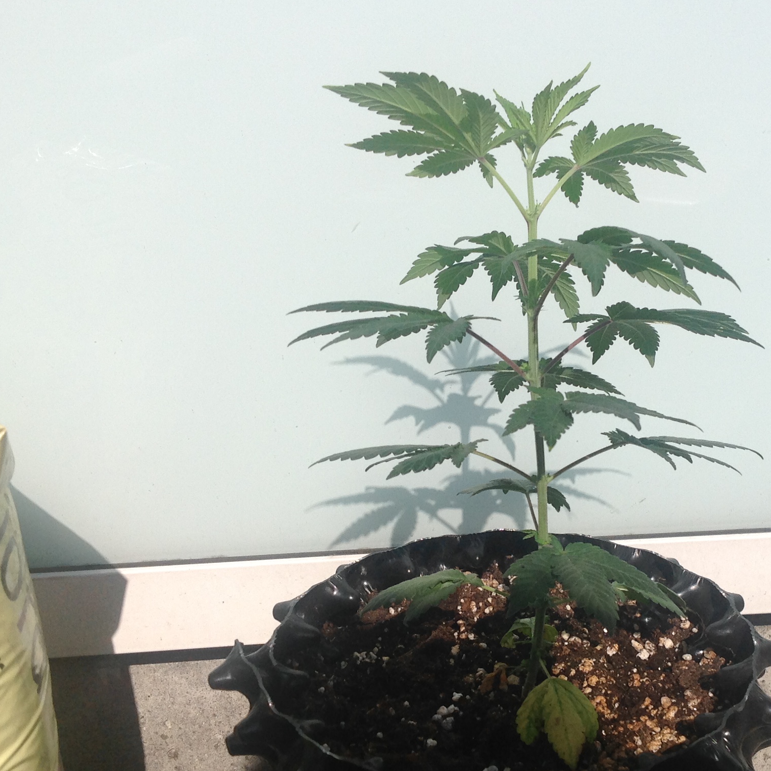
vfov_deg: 32.2
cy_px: 439
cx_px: 537
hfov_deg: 31.8
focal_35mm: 53
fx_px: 1336
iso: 50
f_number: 2.4
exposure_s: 1/4329
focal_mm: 4.28
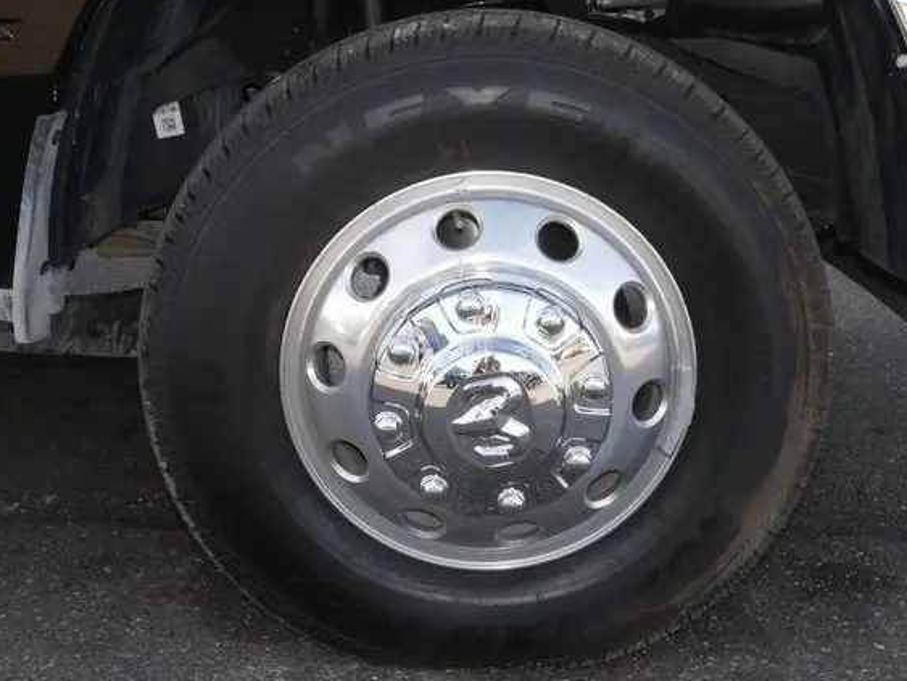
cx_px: 472
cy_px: 321
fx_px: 1311
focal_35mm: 50
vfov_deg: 29.1
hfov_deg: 38.2
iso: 800
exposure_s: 1/60
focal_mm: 22
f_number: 20
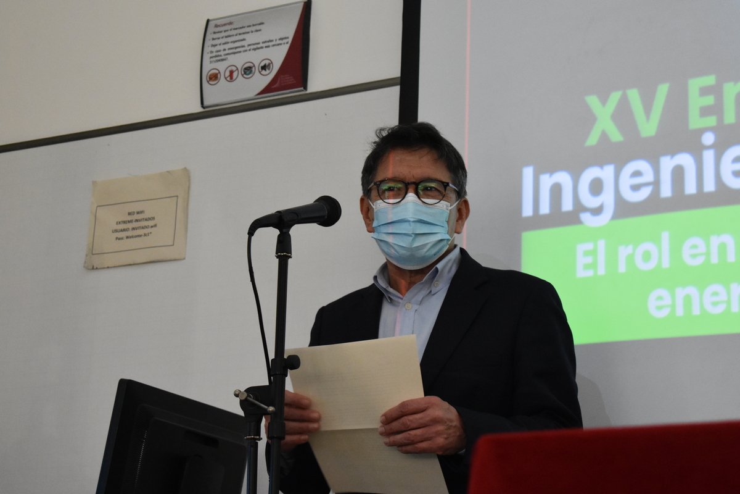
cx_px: 370
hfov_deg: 24.6
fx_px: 1696
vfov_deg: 16.6
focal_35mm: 82
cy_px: 247
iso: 3200
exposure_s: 1/60
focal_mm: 55
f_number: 5.6
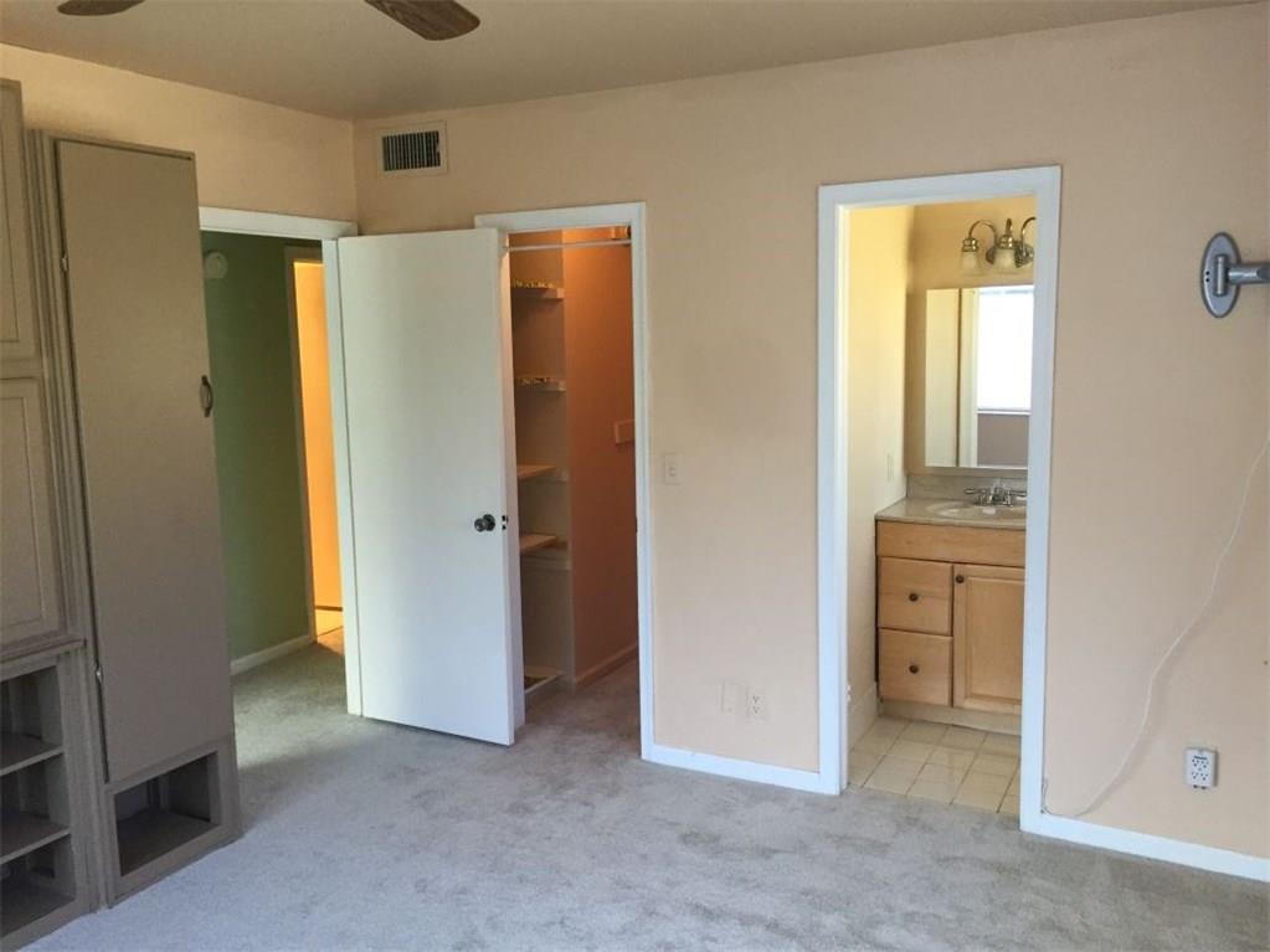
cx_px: 635
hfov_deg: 61.7
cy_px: 476
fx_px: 1064
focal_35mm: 29
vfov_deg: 48.2
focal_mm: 4.15
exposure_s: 1/30
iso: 50
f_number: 2.2
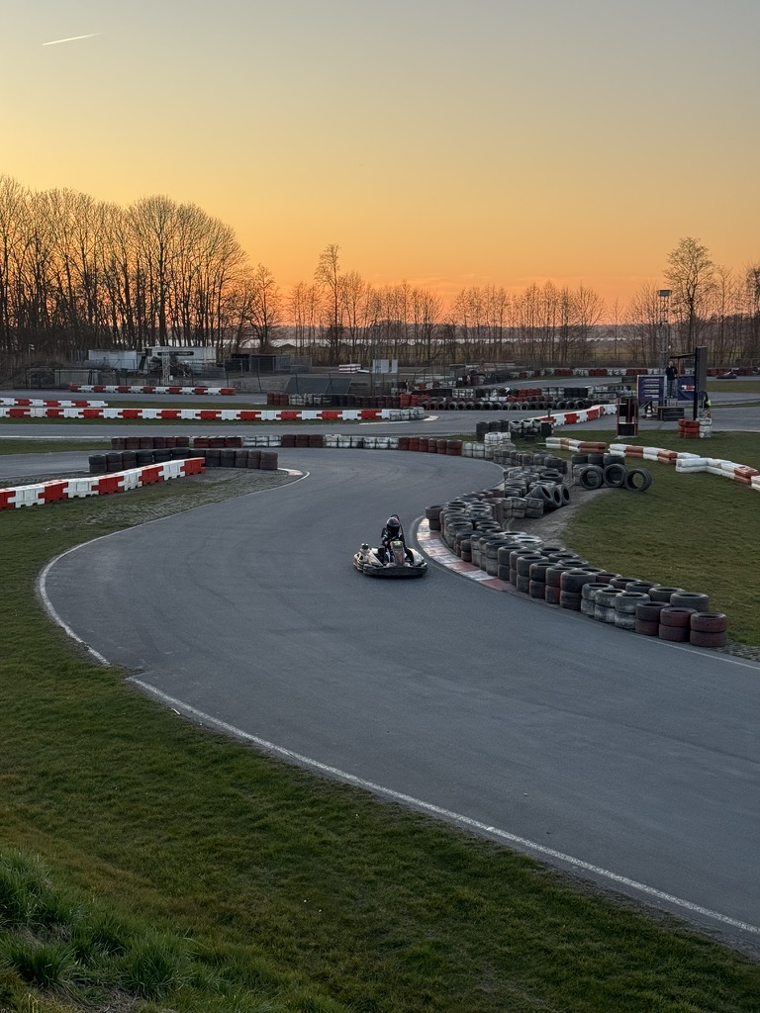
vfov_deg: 39.7
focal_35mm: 48
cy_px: 506
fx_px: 1405
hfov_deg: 30.3
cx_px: 380
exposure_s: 1/832
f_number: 1.78
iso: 64
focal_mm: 6.76
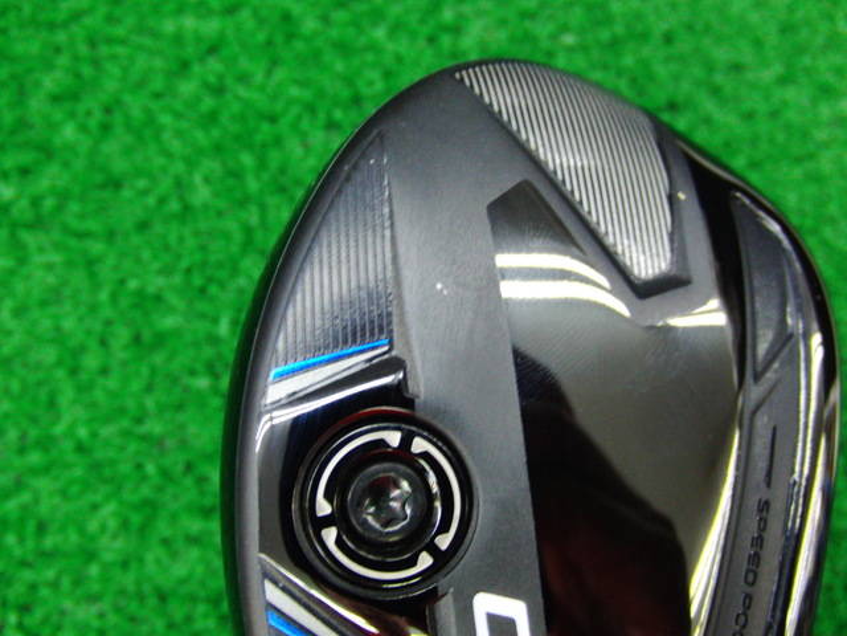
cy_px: 318
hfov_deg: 50.1
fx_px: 905
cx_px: 424
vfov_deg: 38.7
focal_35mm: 37
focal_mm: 6.42
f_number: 3.6
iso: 400
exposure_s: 1/30
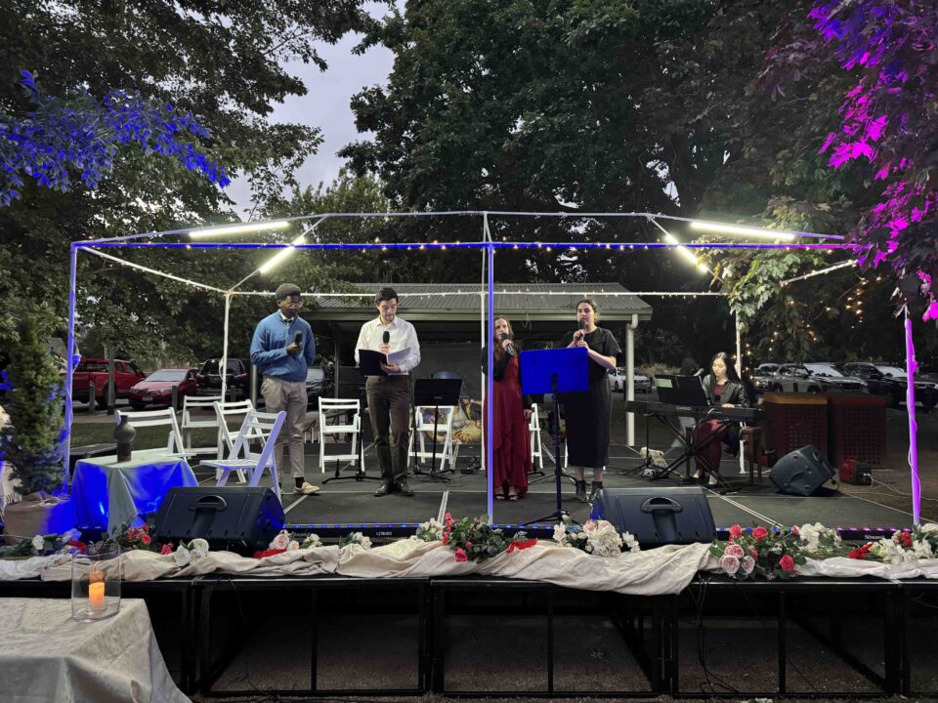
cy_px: 352
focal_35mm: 24
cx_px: 469
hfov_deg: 71.6
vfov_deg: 56.8
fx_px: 650
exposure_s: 1/33
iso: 640
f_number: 1.78
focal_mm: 6.76
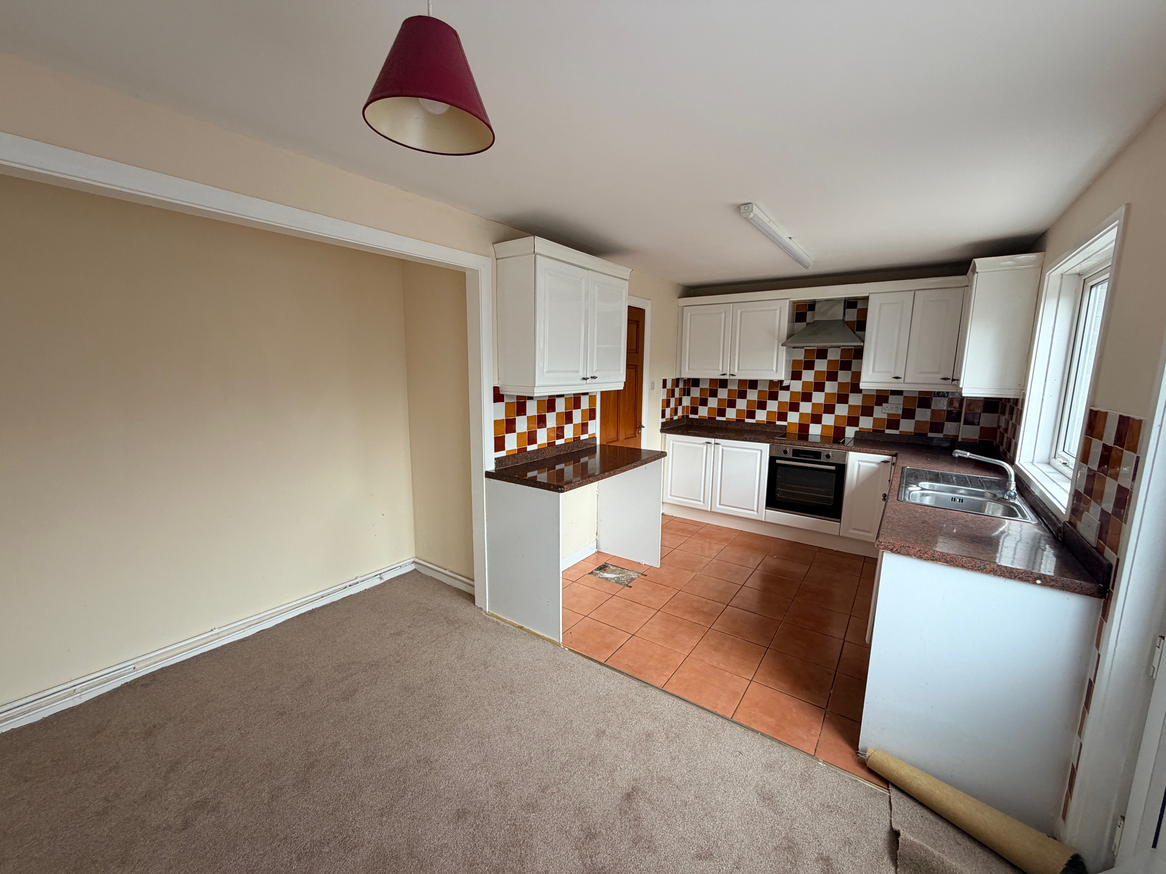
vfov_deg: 85.7
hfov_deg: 102.1
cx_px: 583
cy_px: 437
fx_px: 472
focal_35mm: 14
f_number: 2.2
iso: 100
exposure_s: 1/121
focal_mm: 2.22
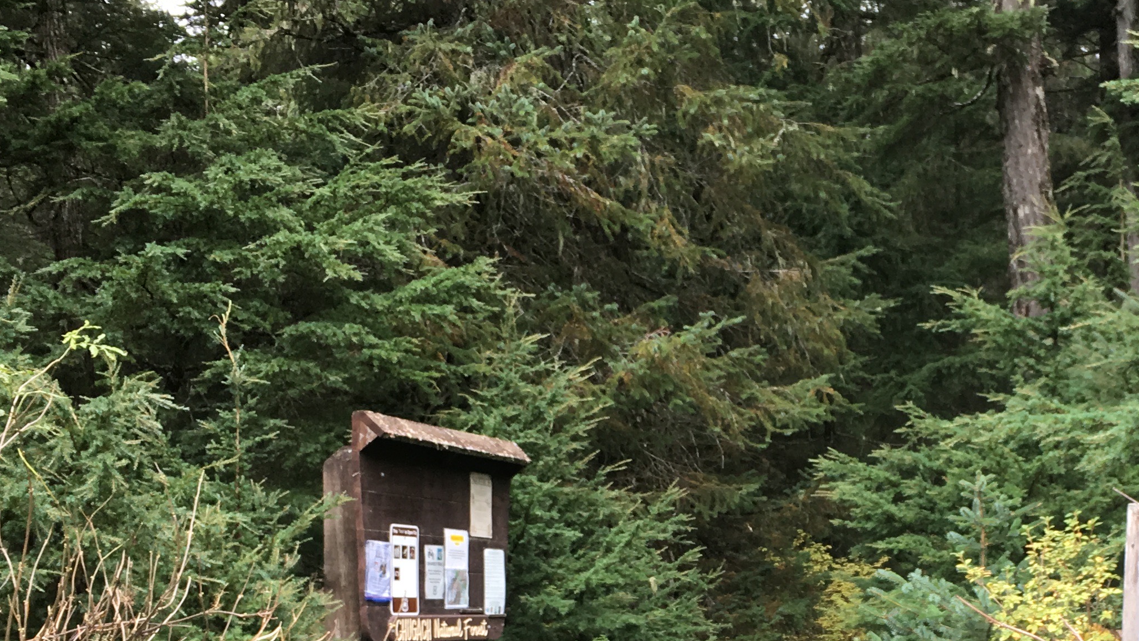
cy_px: 664
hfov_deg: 33.3
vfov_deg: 18.8
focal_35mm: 62
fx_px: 1873
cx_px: 812
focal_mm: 4.15
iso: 32
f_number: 2.2
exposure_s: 1/60
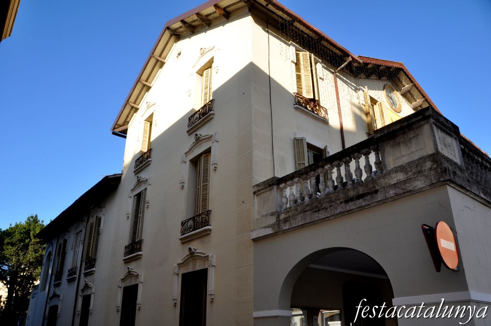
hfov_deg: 67.4
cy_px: 163
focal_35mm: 27
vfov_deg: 47.8
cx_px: 246
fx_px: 368
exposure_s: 1/200
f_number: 8
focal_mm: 18
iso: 200
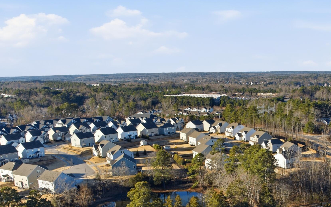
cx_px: 248
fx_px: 415
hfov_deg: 42.2
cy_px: 188
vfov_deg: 27.0
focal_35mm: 46
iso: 150
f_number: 2.8
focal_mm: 12.3
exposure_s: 1/2500
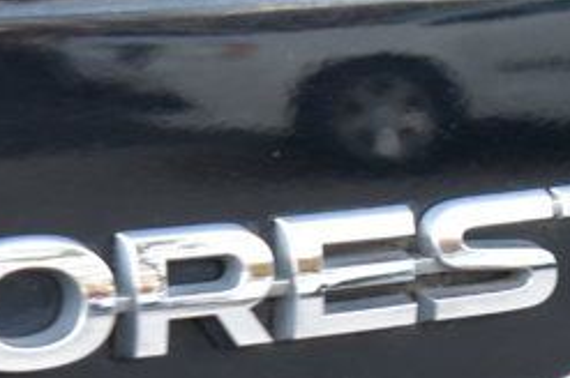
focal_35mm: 299
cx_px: 332
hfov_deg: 6.9
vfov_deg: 4.6
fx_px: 4728
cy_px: 590
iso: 720
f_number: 6.3
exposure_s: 1/15
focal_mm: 48
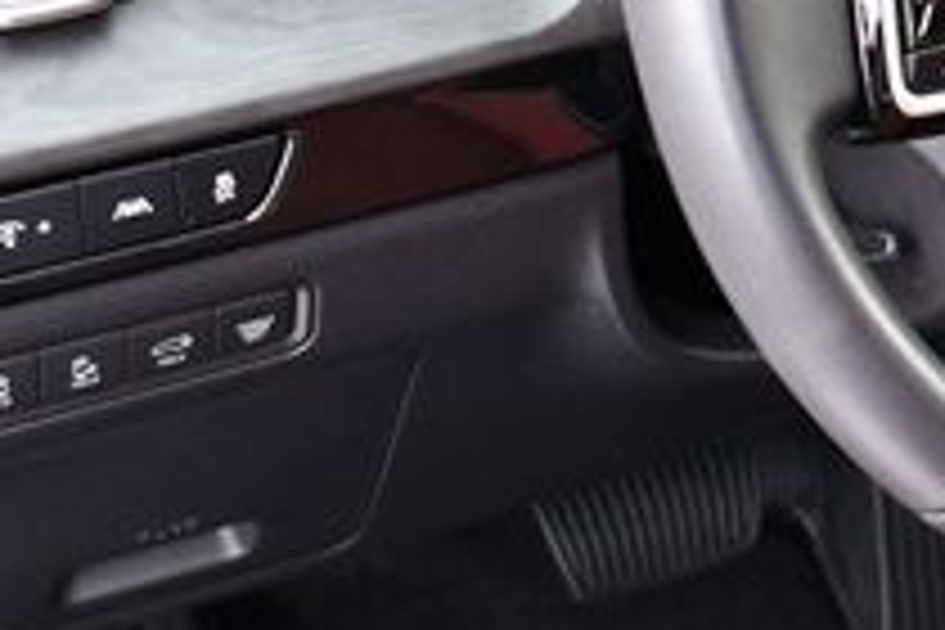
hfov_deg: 15.5
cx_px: 1404
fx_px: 3202
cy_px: -76
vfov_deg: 11.1
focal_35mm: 122
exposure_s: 1/160
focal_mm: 20
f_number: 3.5
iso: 800
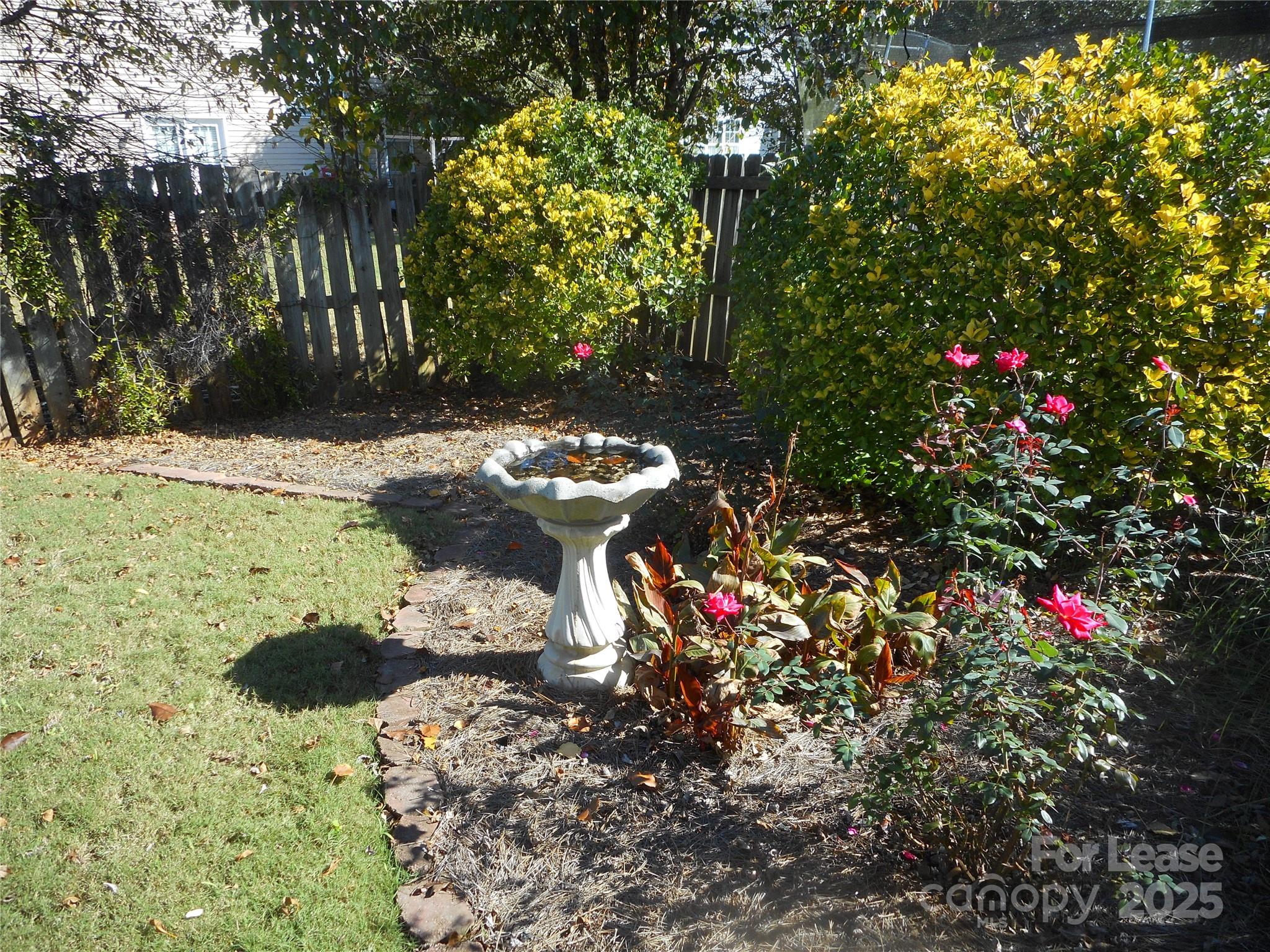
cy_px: 476
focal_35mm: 25
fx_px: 917
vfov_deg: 54.9
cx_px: 635
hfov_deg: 69.4
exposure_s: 1/200
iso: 80
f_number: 3.7
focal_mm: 4.5
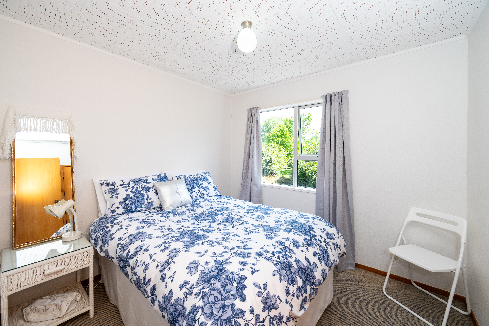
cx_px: 244
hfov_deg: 104.3
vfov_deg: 81.2
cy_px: 163
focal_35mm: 14
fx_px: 190
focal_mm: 14
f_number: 8
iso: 500
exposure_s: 1/160
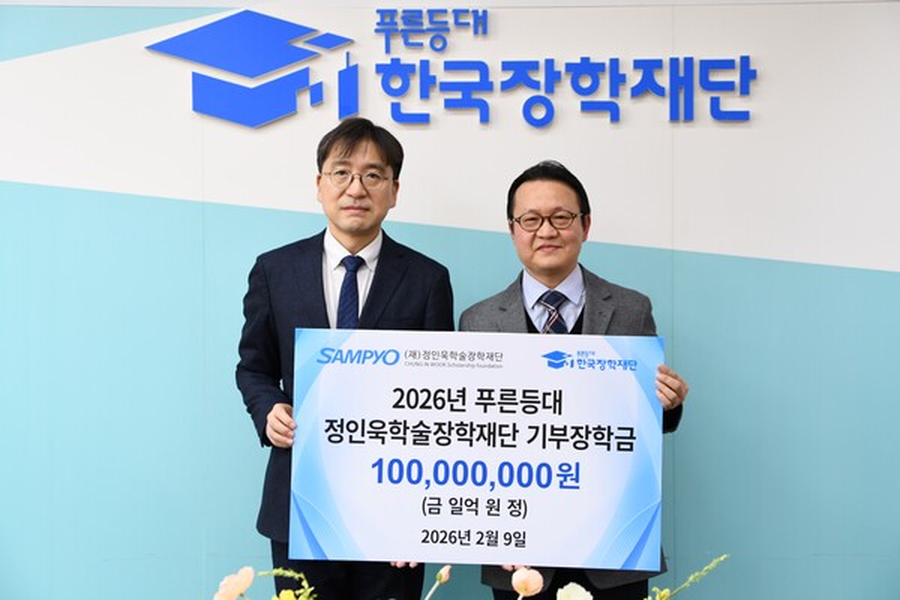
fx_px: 1725
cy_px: 300
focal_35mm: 69
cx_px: 450
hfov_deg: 29.2
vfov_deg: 19.7
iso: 1000
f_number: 4.8
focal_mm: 46
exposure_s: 1/100
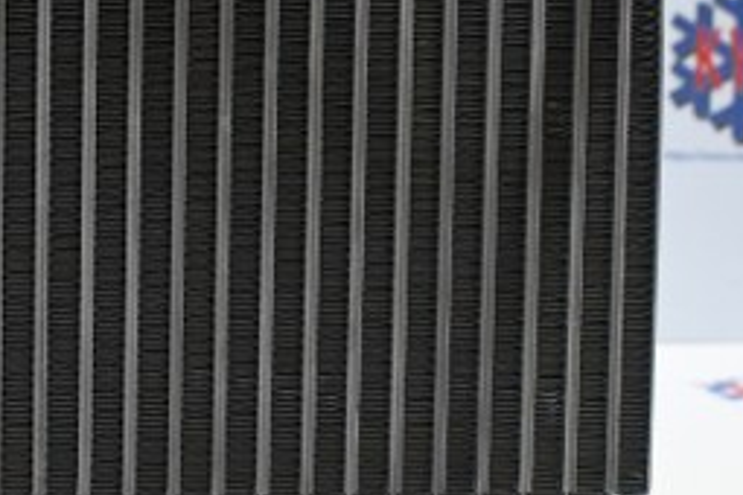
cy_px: 116
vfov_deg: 12.7
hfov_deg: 18.8
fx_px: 2224
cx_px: 172
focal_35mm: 108
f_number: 4.8
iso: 2200
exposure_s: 1/125
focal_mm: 30.5
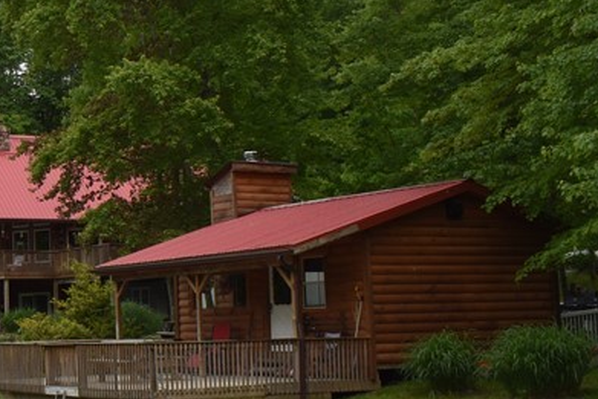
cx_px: -176
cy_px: 196
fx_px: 1246
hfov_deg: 23.8
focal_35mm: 75
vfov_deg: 18.2
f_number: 9
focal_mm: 18
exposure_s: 1/200
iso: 100
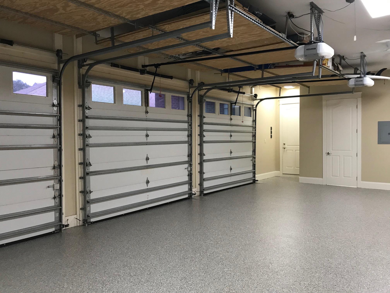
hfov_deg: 63.4
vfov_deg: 49.7
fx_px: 315
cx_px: 195
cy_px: 146
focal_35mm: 28
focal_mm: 3.99
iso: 40
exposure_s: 1/15
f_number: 1.8
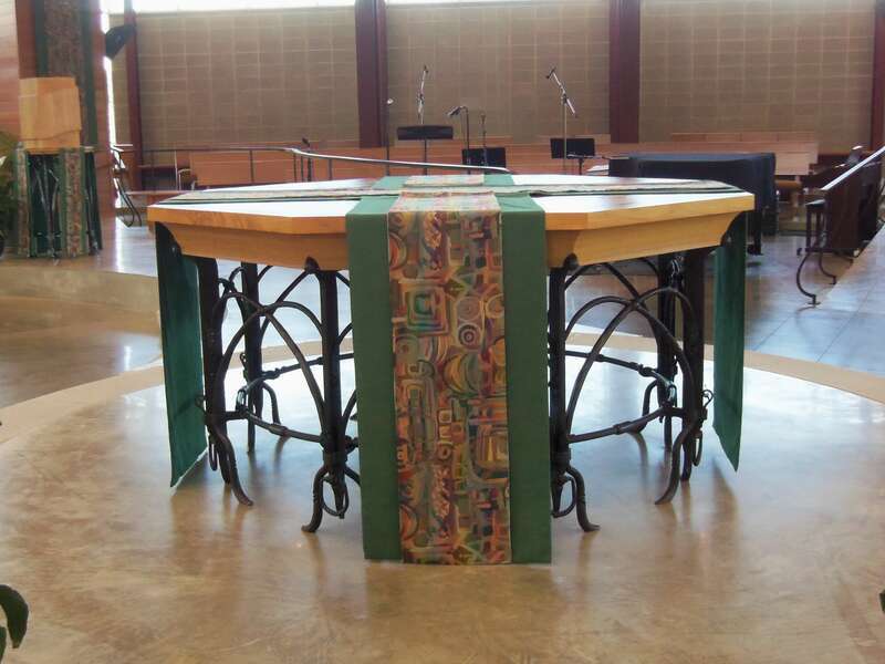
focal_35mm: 49
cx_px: 442
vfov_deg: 29.7
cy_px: 332
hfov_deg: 38.9
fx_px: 1253
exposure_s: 1/50
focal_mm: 8.7
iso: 400
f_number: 4.6
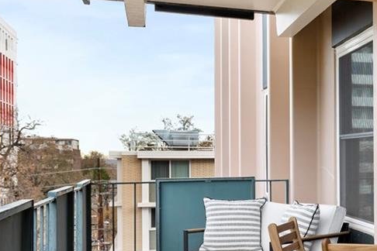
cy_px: 146
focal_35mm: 56
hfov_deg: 30.3
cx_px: 452
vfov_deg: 24.2
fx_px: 586
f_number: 7.1
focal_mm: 17
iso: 100
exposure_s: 1/60
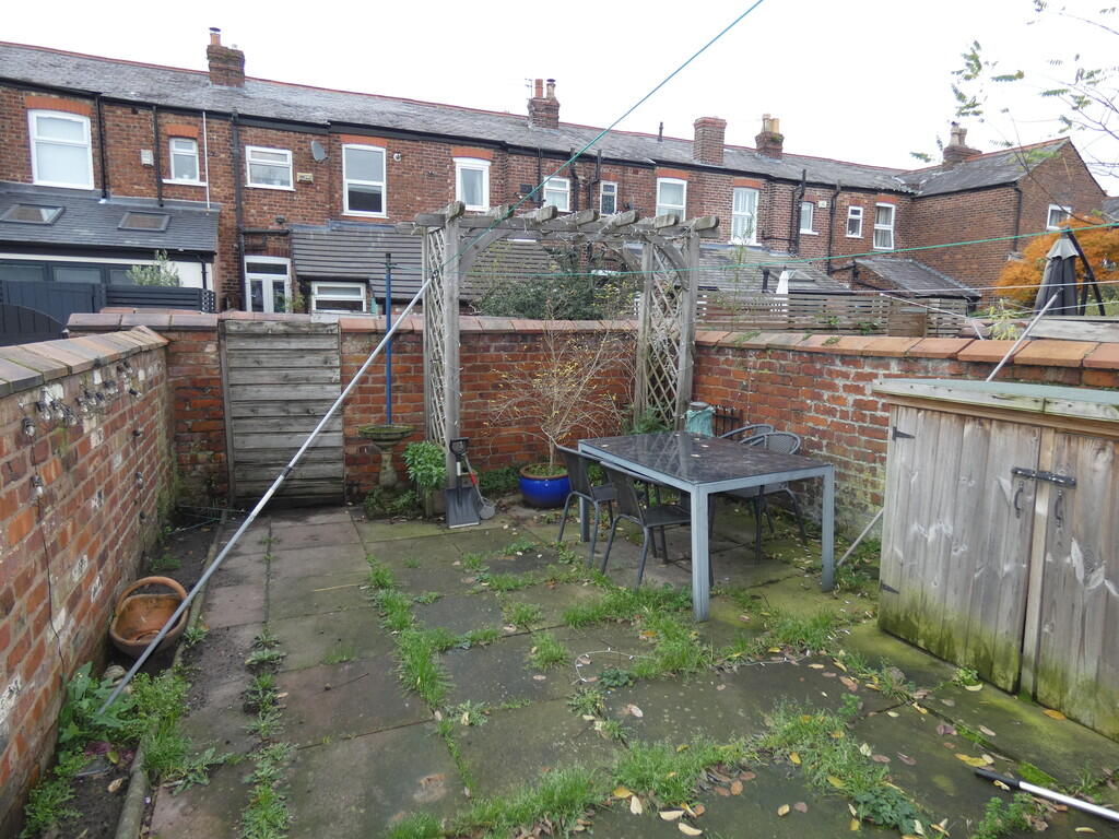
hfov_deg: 81.7
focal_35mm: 20
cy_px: 420
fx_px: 647
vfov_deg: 66.0
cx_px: 560
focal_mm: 3.6
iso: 80
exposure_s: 1/60
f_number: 2.8
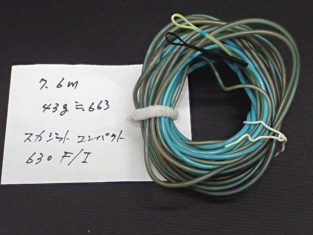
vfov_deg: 29.7
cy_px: 118
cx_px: 156
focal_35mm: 49
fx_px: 443
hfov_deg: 38.9
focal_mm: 8.99
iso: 800
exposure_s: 1/50
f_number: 4.5
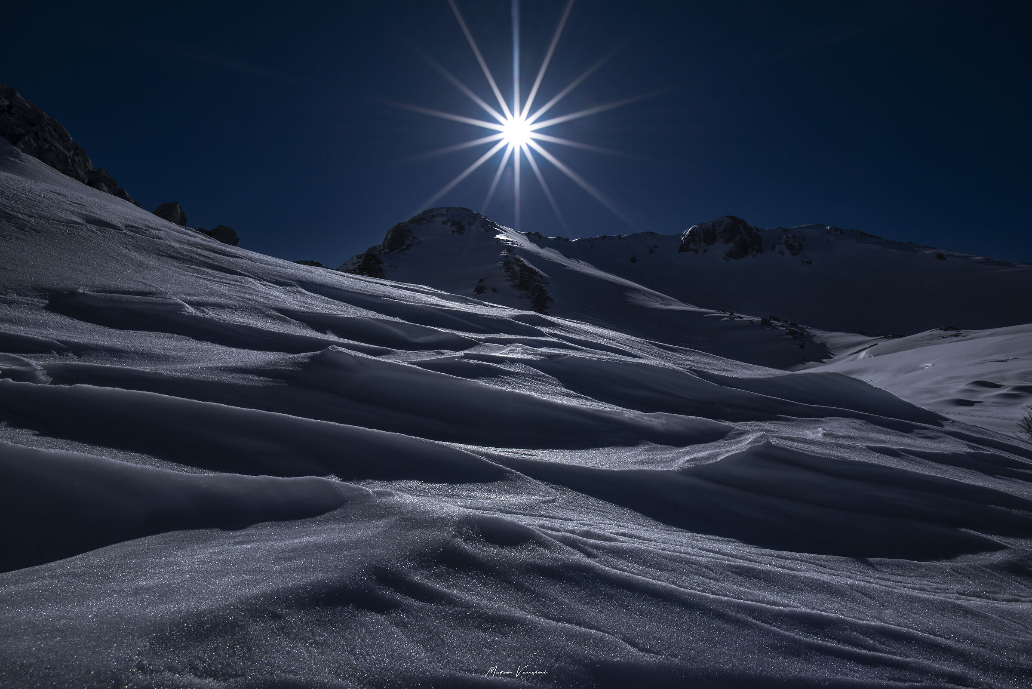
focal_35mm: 20
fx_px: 574
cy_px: 344
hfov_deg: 84.0
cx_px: 516
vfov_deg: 62.0
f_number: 16
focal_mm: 20
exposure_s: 1/640
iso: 100
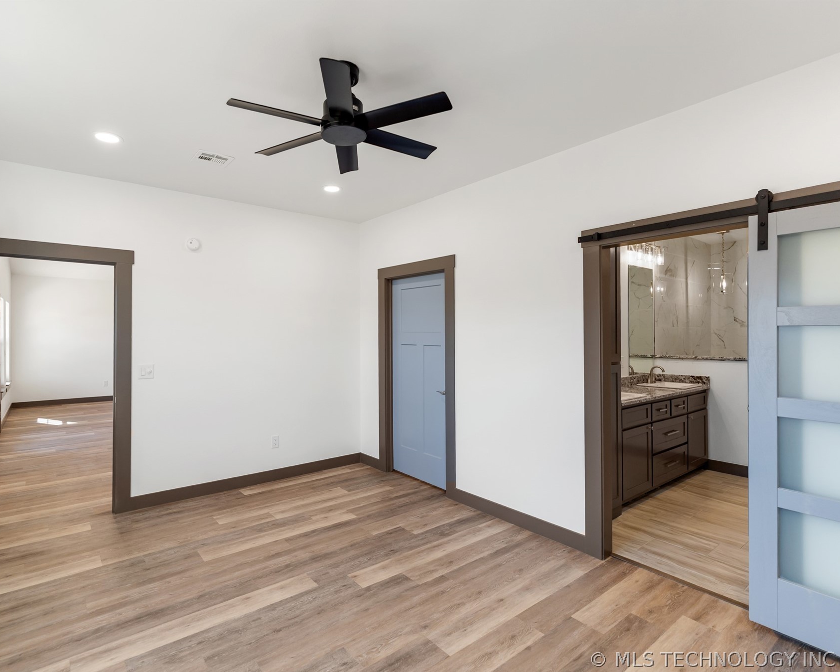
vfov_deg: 76.6
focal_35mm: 17
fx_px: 425
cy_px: 336
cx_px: 389
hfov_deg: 89.1
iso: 400
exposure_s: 1/160
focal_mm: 15.1
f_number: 2.8
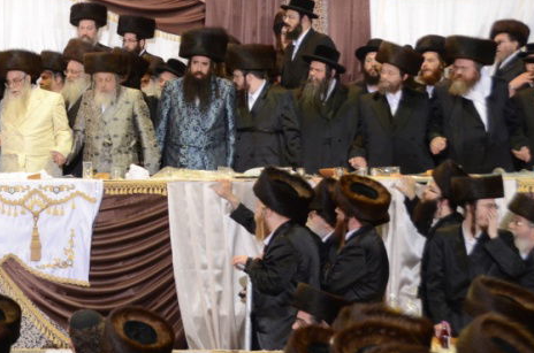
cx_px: -43
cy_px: 102
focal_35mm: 106
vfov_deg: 12.8
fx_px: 1569
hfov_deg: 18.6
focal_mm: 32
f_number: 5.6
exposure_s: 1/80
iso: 1250
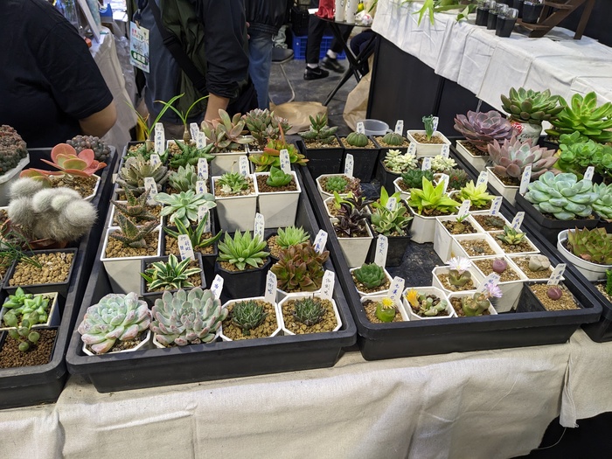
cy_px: 230
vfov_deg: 51.4
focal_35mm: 27
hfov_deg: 65.3
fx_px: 477
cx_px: 306
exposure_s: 1/60
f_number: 1.73
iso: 88
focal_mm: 4.38
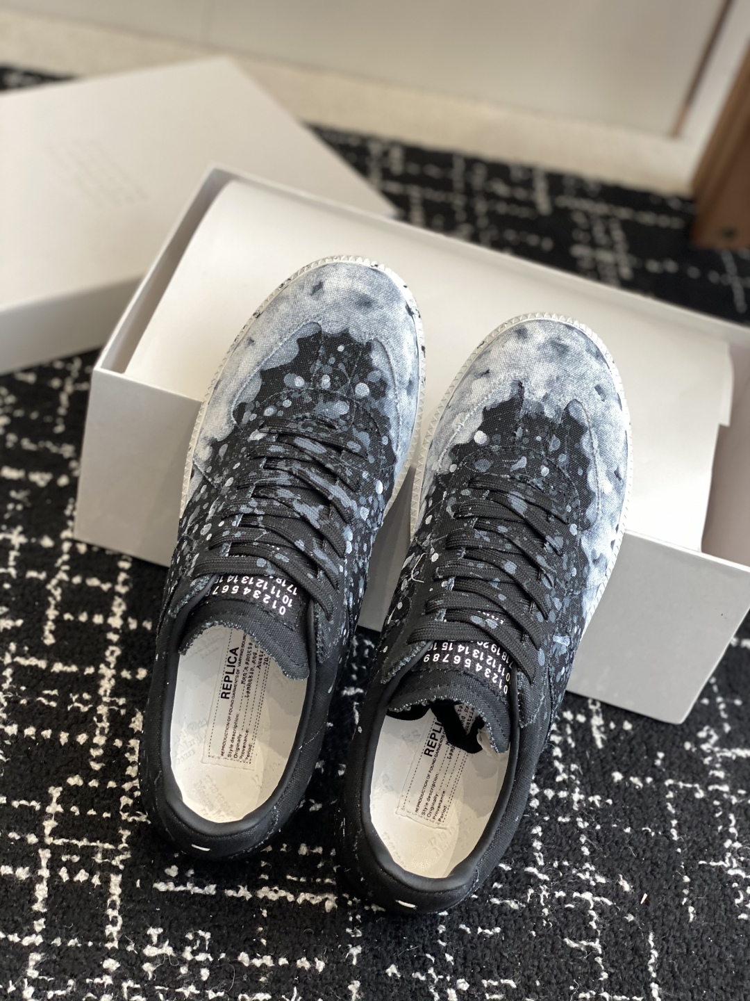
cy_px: 500
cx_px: 375
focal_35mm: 52
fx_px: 1502
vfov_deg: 36.8
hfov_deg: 28.0
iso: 64
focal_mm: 6
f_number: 2
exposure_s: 1/122
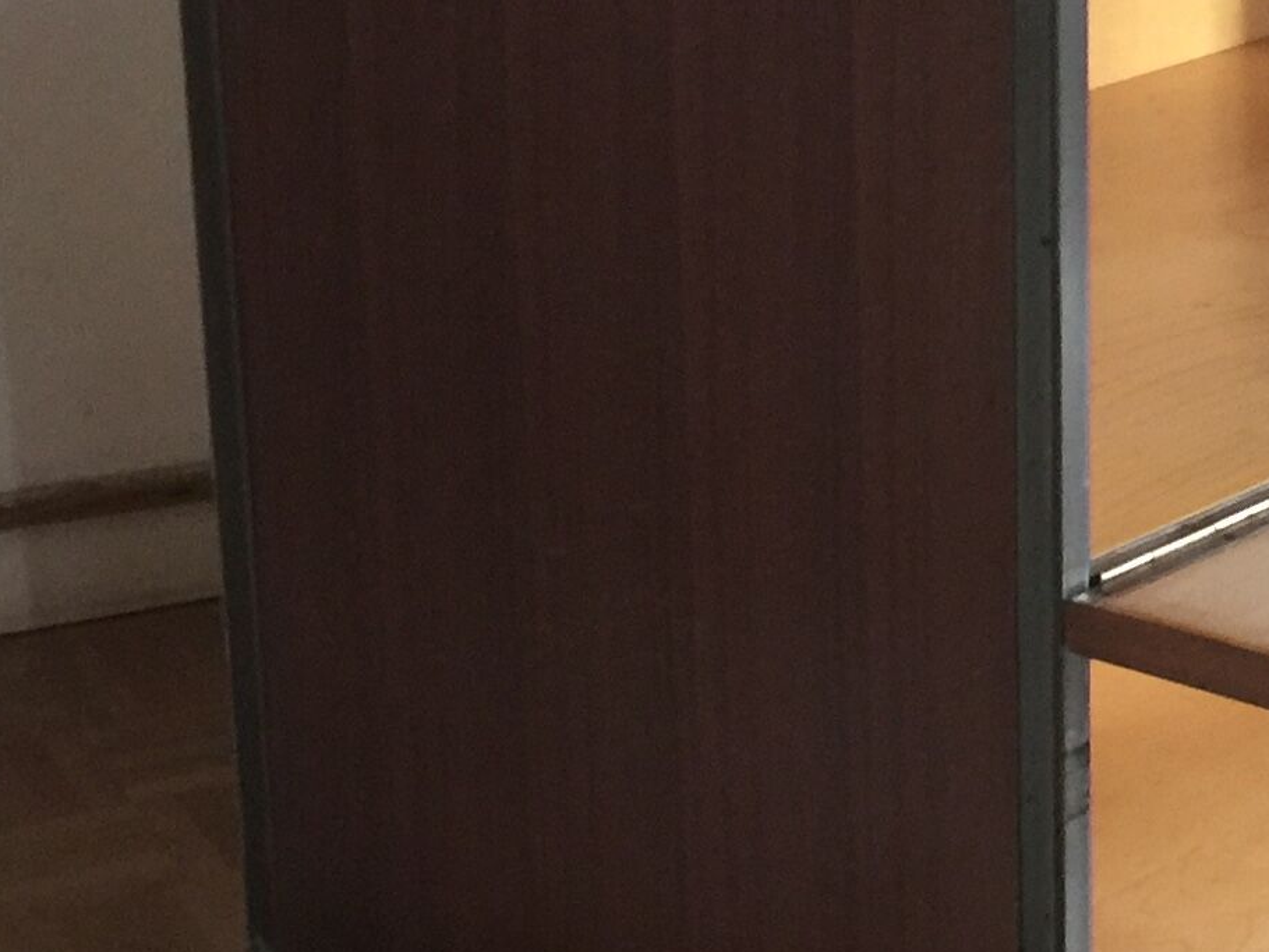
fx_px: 3814
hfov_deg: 18.2
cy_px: 290
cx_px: 1369
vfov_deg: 14.2
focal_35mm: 104
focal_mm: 4.15
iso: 125
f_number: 2.2
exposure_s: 1/10
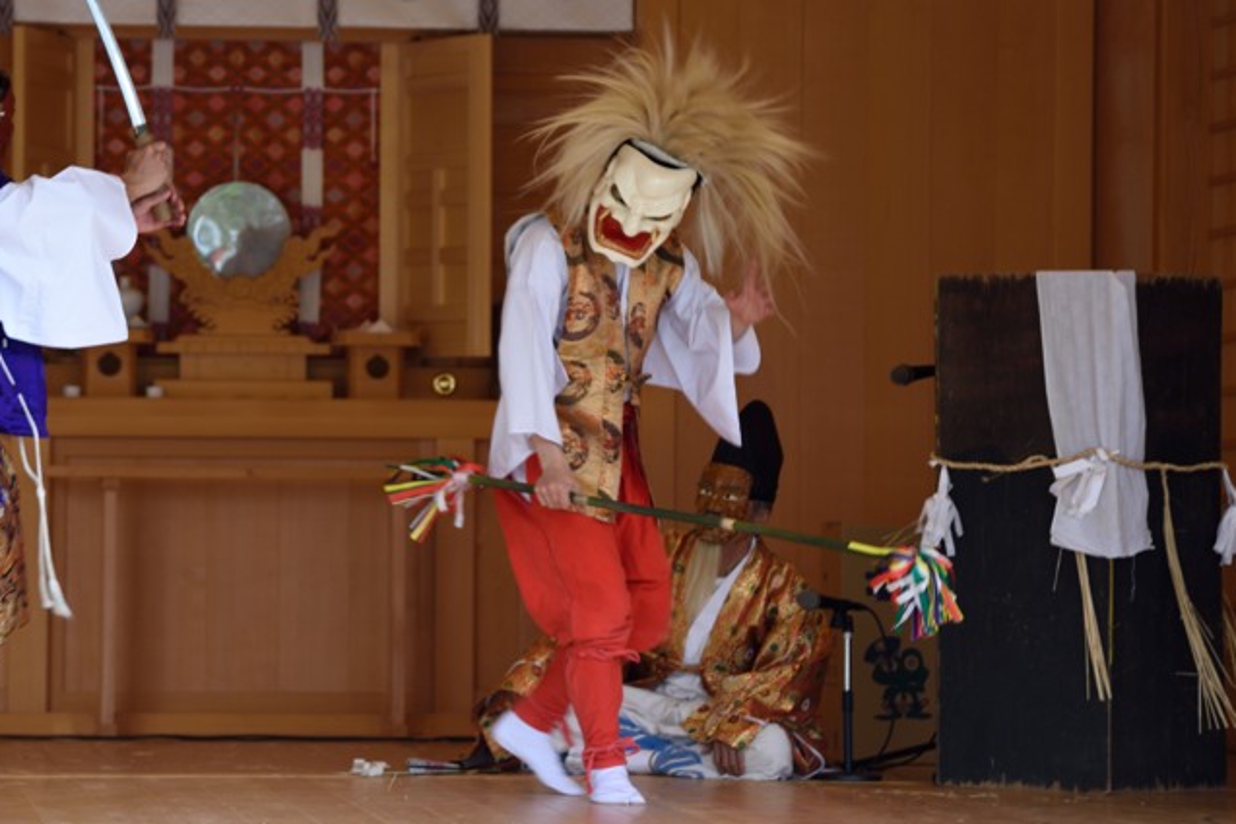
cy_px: 290
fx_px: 6627
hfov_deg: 10.6
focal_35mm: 193
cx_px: 361
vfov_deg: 7.1
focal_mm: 120
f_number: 4
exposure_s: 1/125
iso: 160
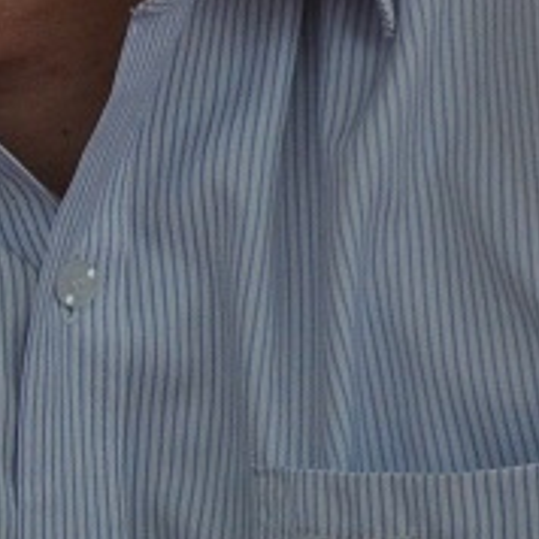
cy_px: -55
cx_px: -212
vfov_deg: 1.9
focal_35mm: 913
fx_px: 16076
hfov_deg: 1.9
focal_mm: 85
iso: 640
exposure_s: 1/60
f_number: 5.6
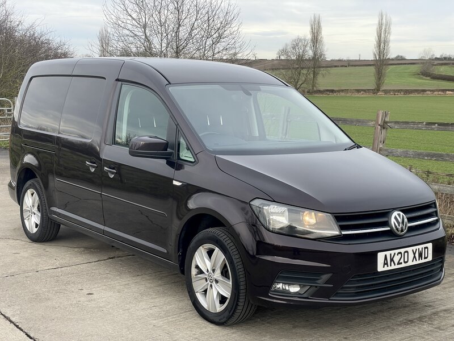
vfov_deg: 28.0
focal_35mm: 52
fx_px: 682
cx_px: 227
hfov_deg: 36.8
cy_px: 170
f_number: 2
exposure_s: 1/193
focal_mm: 6
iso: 25
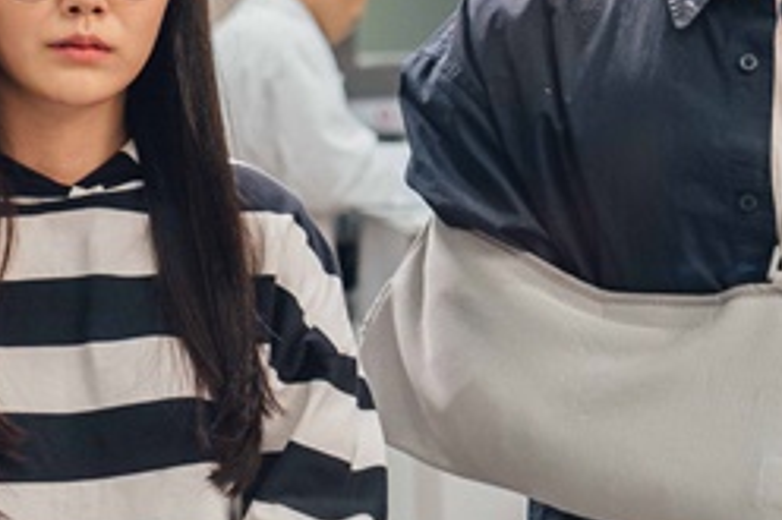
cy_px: 165
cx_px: 378
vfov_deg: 8.8
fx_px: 3386
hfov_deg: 13.2
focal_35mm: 156
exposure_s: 1/40
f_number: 4
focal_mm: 53
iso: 800
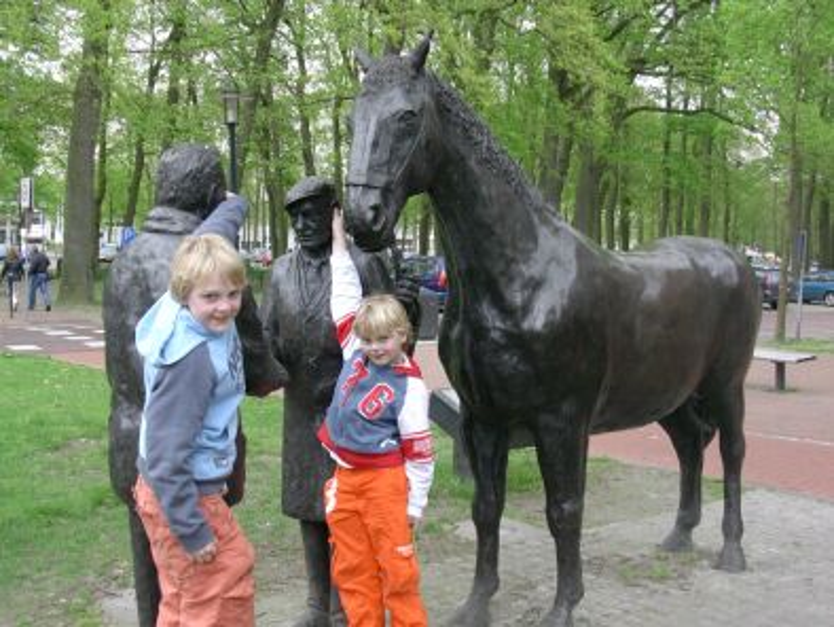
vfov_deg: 32.2
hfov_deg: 42.1
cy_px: 314
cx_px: 417
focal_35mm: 45
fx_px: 1085
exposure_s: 1/71.8
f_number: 2.9
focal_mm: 6.7
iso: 70
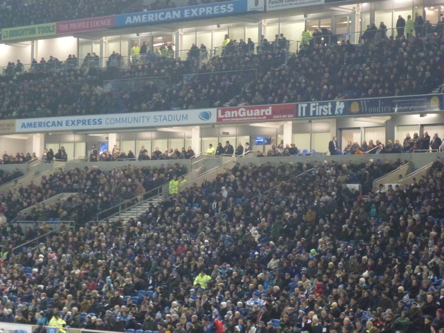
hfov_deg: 16.3
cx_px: 222
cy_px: 166
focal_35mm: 121
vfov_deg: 12.2
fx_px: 1552
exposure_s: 1/15
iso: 800
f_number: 5.1
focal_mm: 21.7
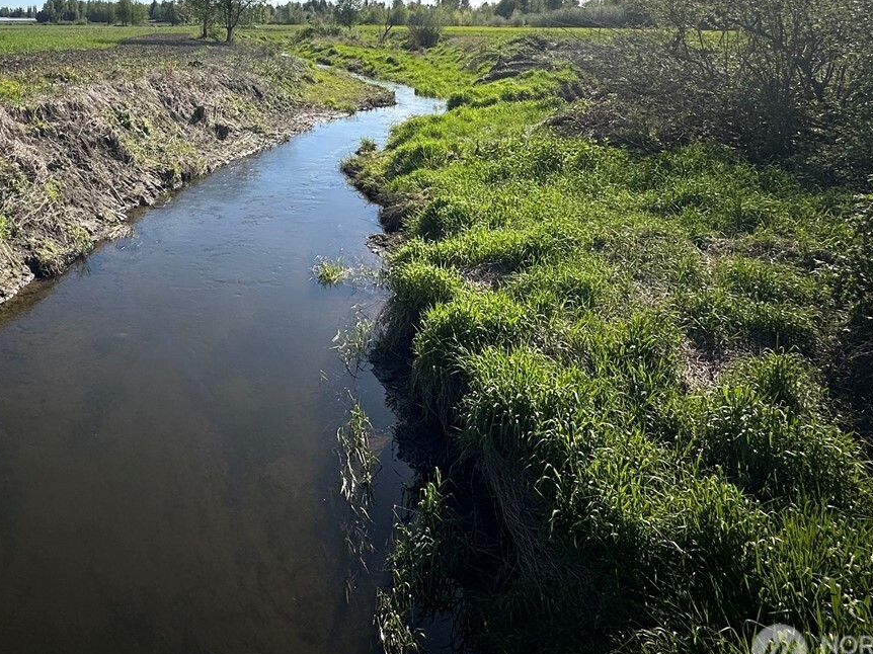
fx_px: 656
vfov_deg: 48.4
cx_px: 205
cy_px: 85
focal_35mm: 26
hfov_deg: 62.9
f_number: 2.2
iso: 50
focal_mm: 2.22
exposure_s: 1/2959
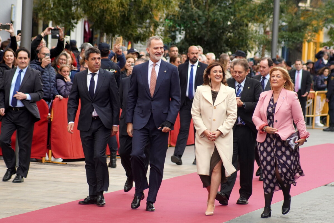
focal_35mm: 240
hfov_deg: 8.6
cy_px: 112
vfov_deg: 5.7
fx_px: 2226
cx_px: 167
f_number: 5.6
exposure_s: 1/250
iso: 640
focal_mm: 160
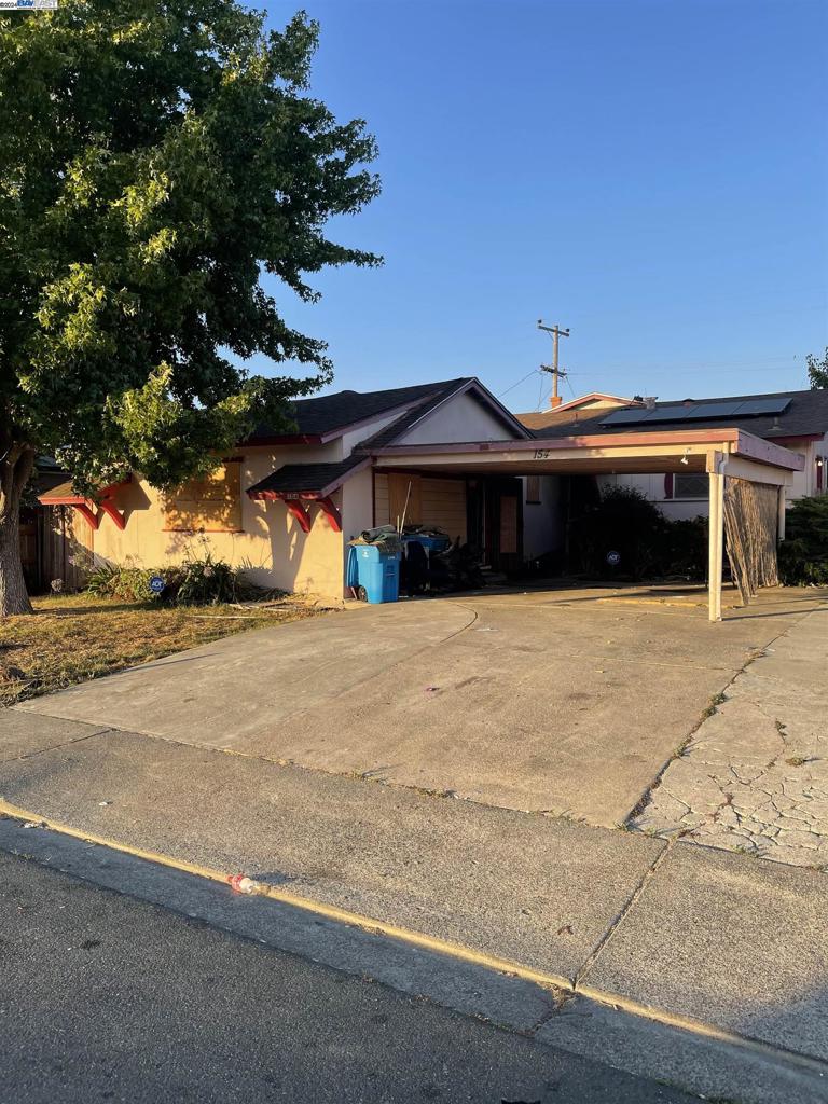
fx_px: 829
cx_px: 414
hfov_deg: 53.1
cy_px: 552
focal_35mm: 26
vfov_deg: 67.3
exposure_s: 1/1057
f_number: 1.6
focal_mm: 5.1
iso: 32
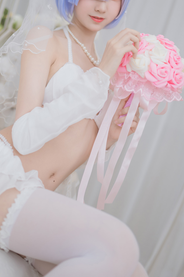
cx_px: 59
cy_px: 84
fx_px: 383
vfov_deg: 39.0
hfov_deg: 26.8
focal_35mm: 50
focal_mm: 35
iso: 160
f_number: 1.4
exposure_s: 1/125
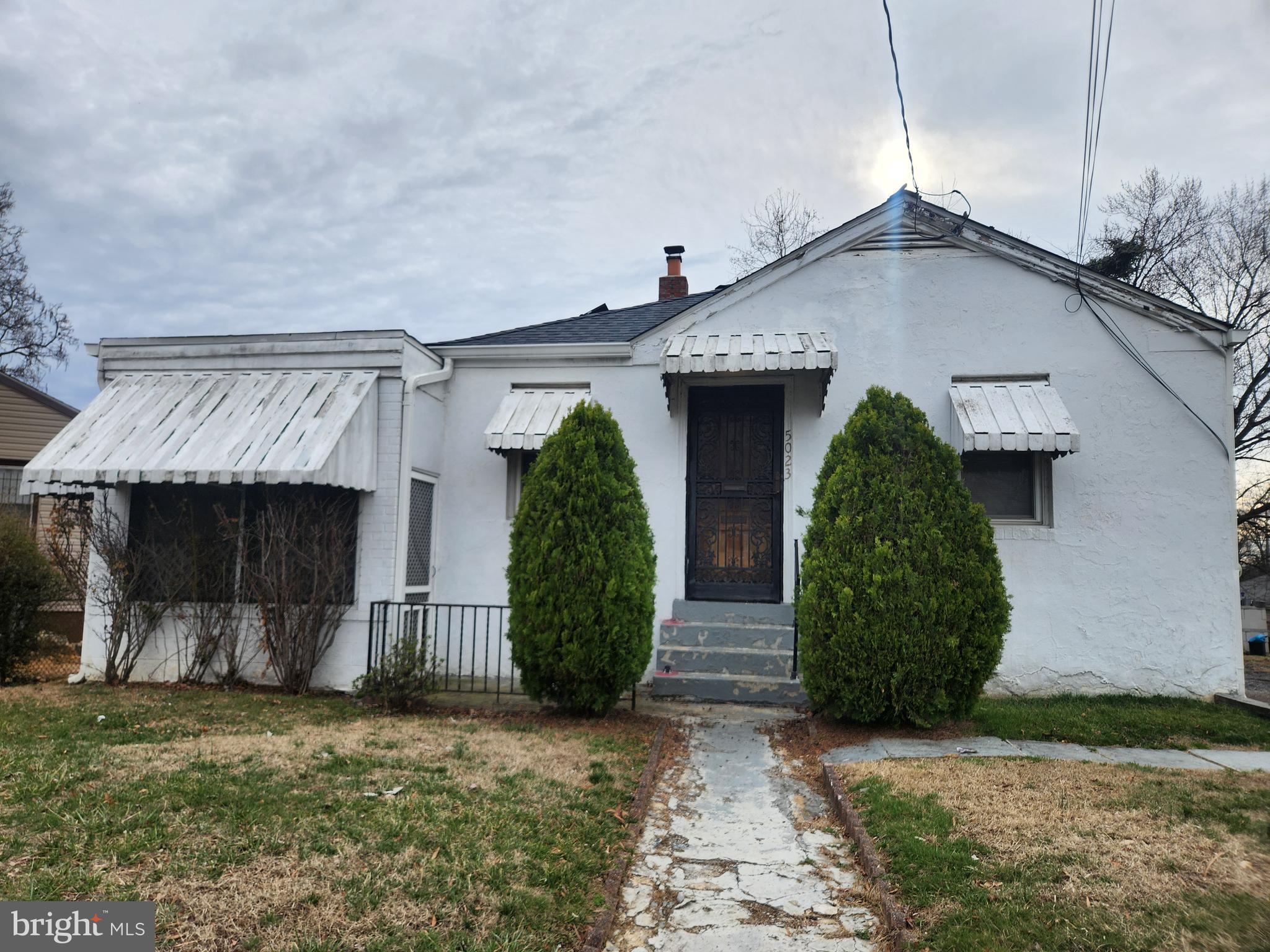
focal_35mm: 23
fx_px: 844
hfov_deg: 73.9
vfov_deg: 58.9
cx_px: 635
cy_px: 476
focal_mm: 5.4
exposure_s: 1/1005
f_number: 1.8
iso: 20
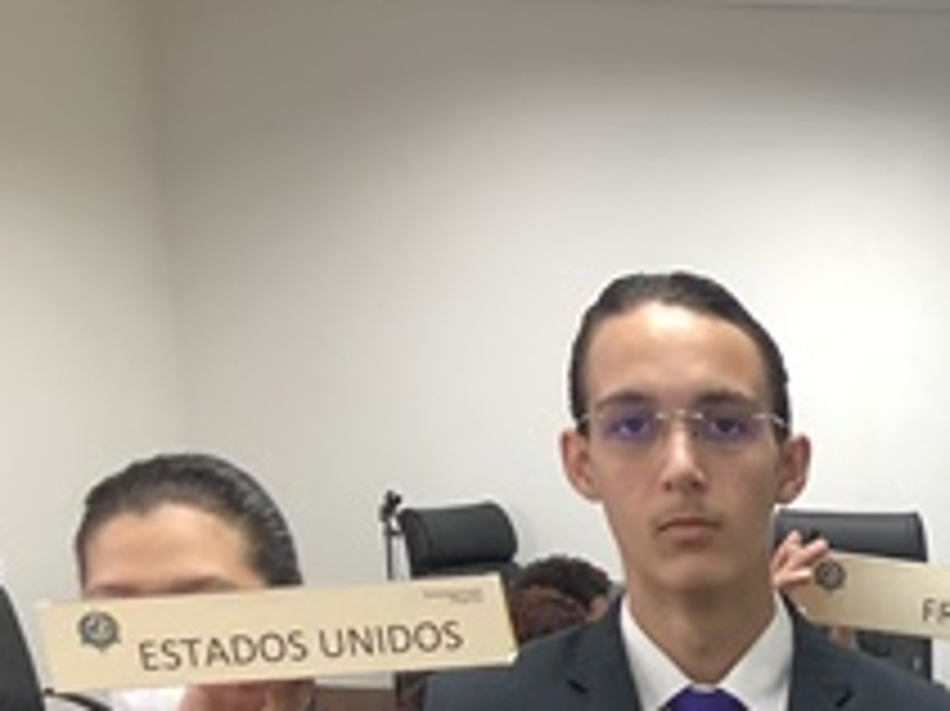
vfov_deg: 12.9
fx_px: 2907
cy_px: 1184
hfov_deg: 16.6
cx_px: 1499
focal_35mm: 106
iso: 125
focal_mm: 4
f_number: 1.8
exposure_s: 1/60
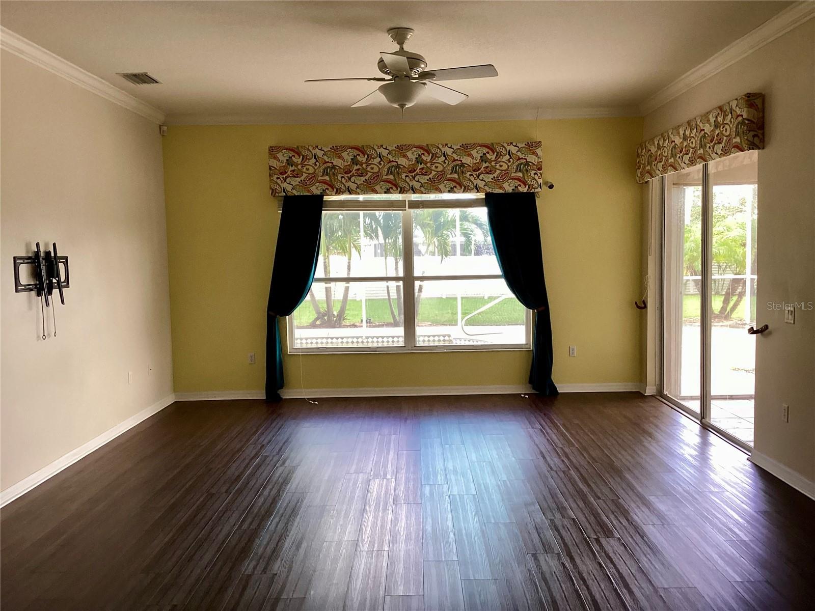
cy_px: 306
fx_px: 730
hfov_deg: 58.4
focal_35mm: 31
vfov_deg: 45.4
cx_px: 408
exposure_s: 1/60
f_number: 2.4
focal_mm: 3.3
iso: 125
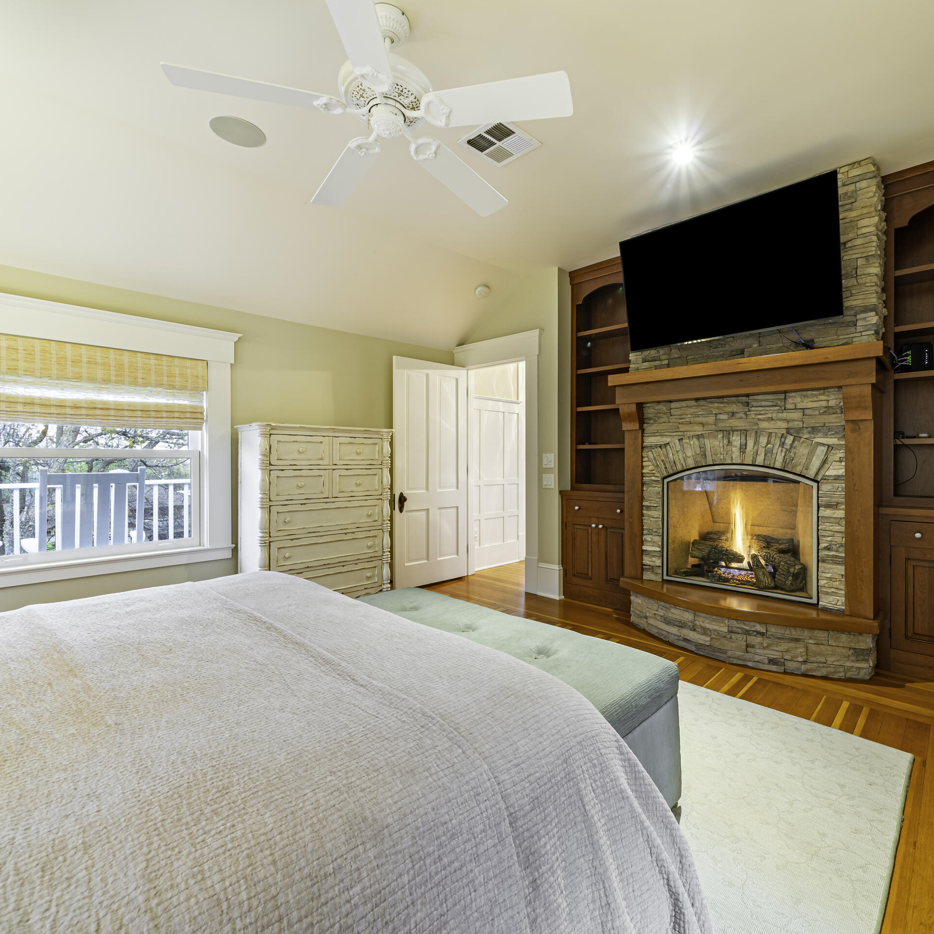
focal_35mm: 16
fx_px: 488
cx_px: 531
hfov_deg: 86.9
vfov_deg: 87.4
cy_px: 458
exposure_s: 1/4
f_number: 9
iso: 100
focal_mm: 12
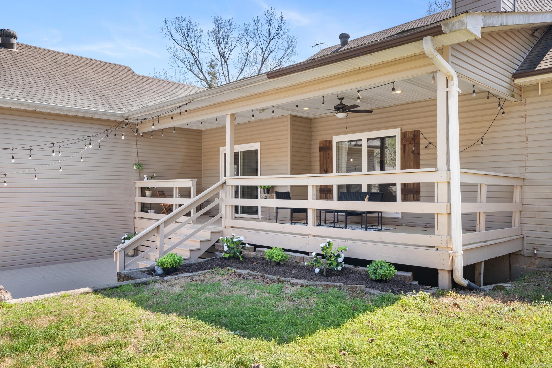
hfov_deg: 67.4
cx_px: 276
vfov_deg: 47.9
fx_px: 414
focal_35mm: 27
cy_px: 184
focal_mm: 18
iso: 200
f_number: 9
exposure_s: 1/30
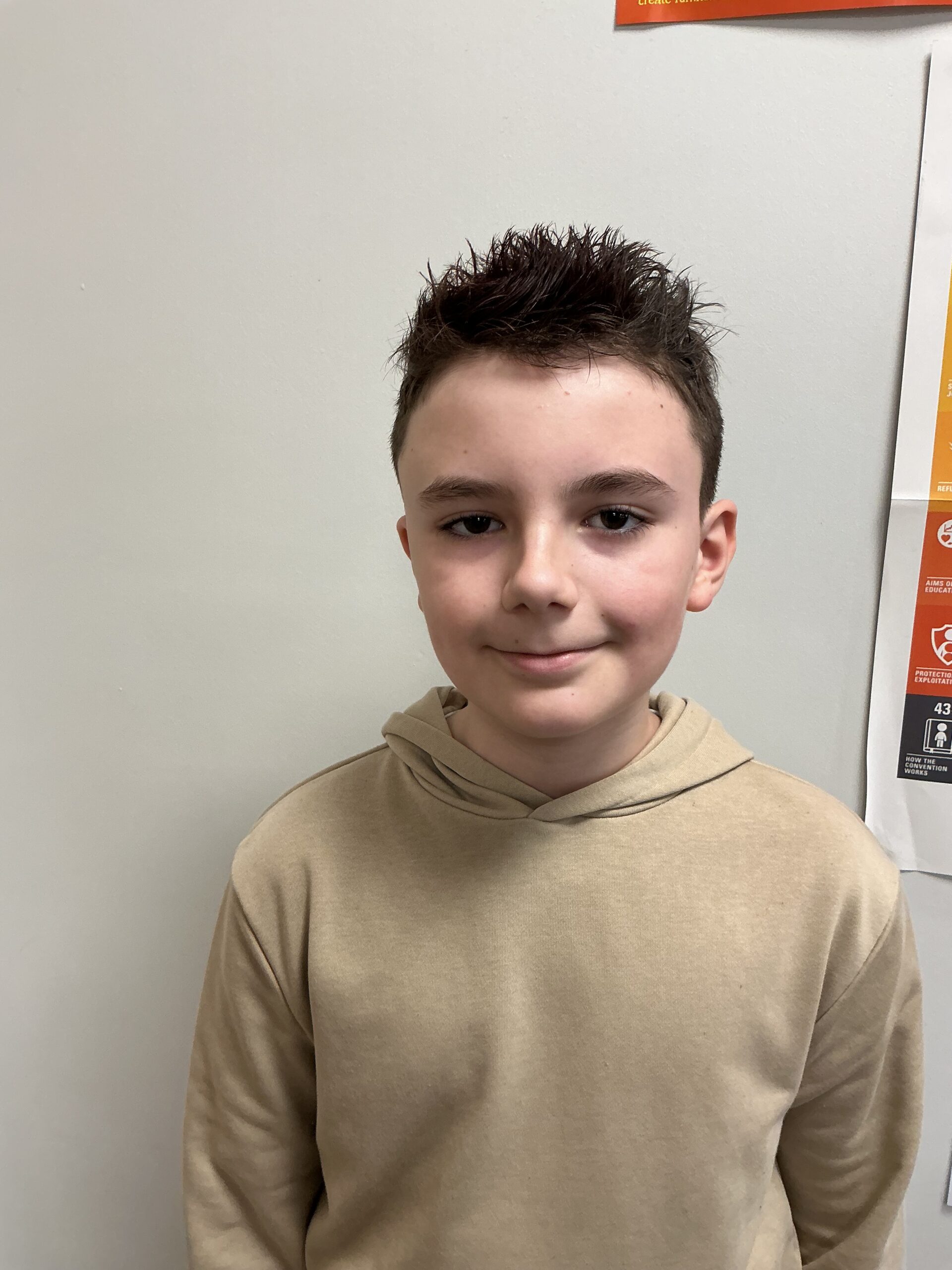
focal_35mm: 29
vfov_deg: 61.7
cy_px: 635
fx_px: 1063
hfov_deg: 48.2
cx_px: 476
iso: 64
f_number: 1.8
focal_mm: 3
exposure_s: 1/50
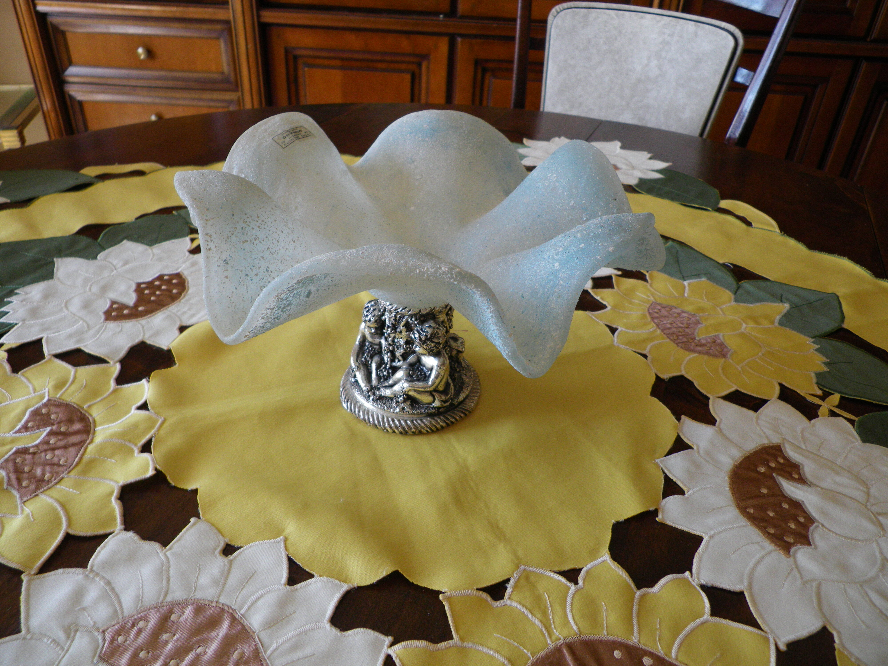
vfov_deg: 49.7
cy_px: 333
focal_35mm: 28
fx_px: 718
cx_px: 444
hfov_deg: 63.4
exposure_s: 1/60
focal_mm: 4.9
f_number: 2.6
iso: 125
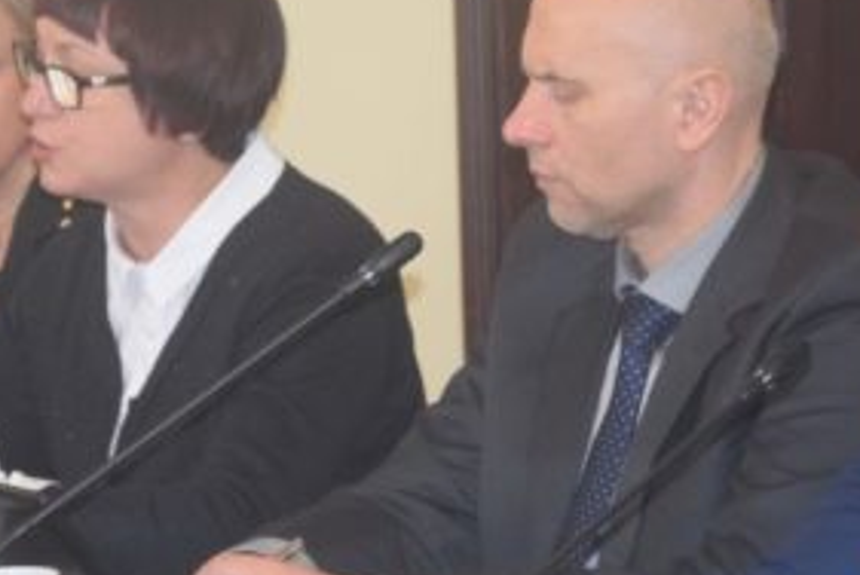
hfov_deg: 7.1
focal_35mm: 288
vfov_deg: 4.8
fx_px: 6887
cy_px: 272
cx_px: 343
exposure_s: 1/60
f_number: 5.6
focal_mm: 90
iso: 1250
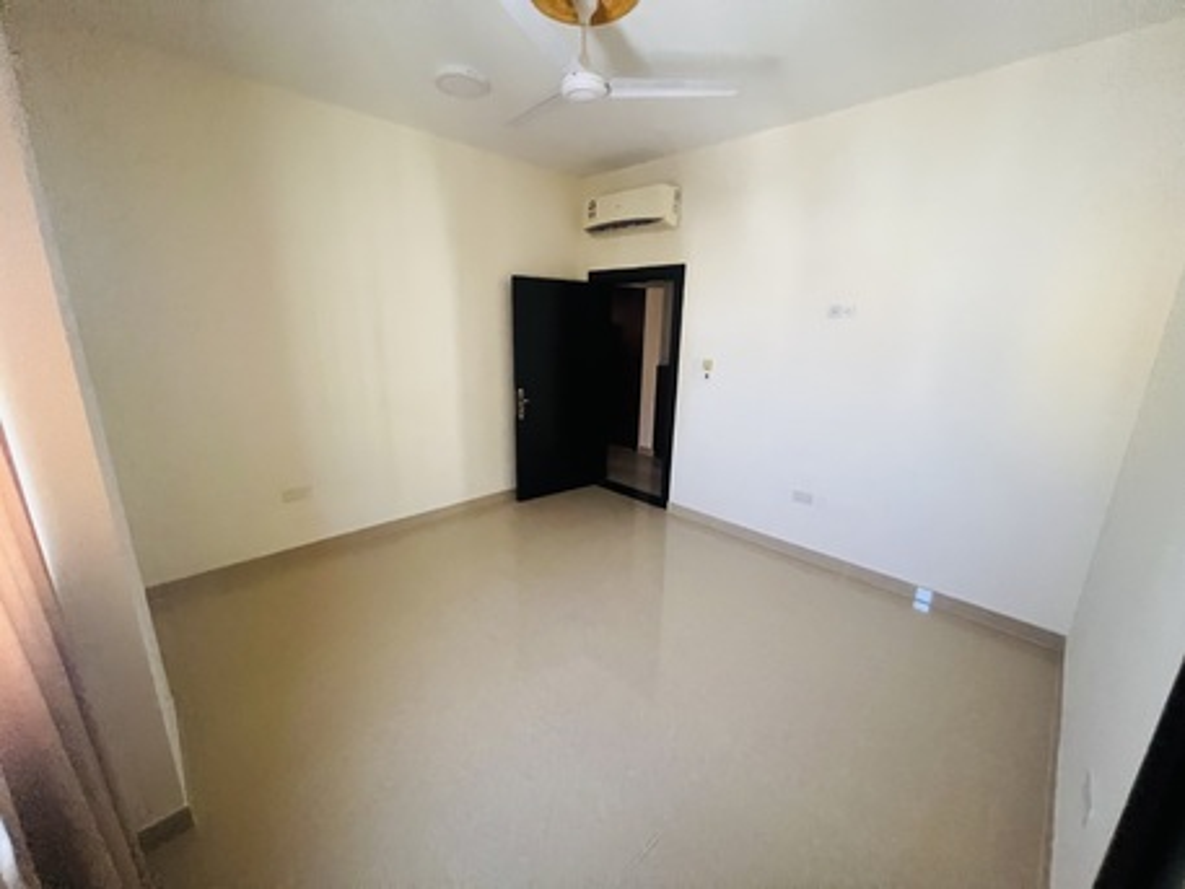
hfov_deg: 106.2
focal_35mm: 13
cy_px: 444
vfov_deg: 89.9
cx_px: 592
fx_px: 445
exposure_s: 1/60
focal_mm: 1.57
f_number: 1.8
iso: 1000
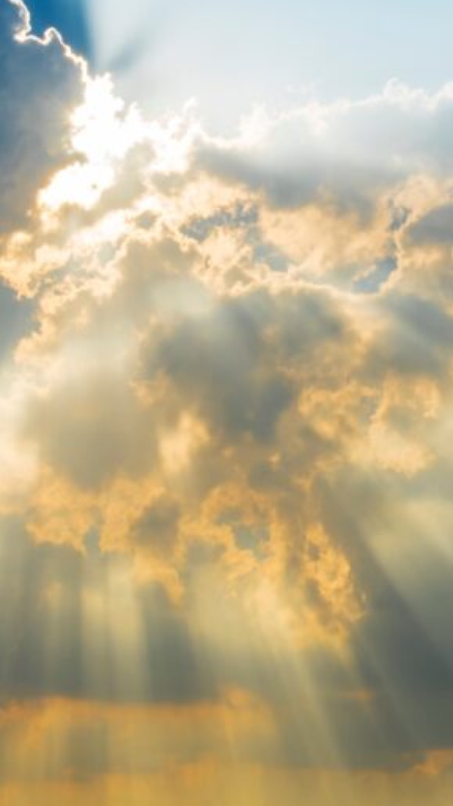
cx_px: 466
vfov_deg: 23.3
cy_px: 281
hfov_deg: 13.1
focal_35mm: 91
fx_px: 1943
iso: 100
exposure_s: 1/160
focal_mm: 38
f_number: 16
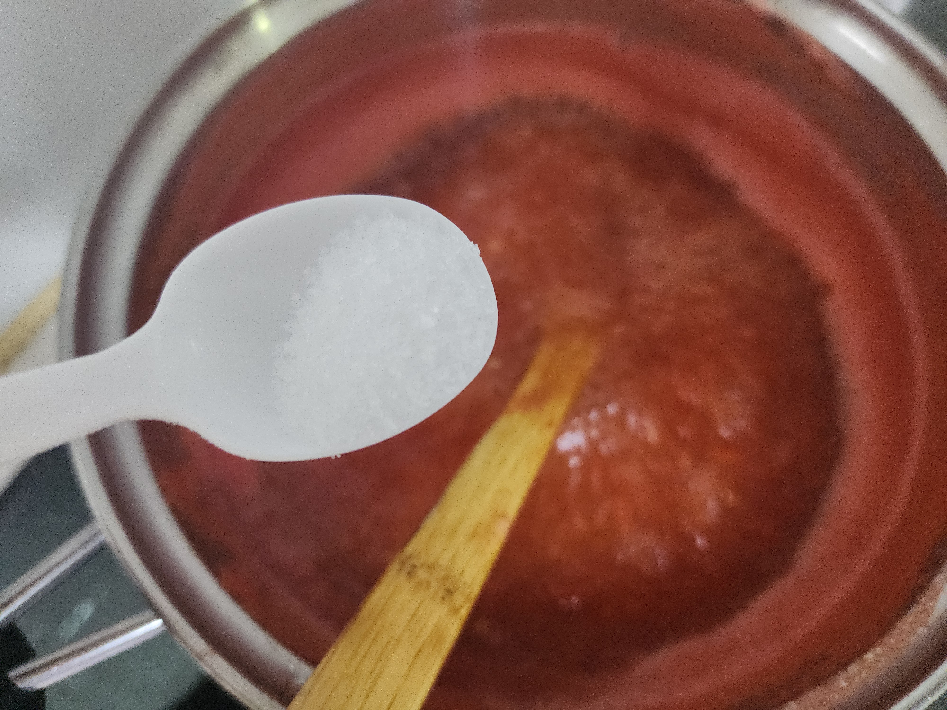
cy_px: 355
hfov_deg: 73.9
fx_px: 629
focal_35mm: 23
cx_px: 474
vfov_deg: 58.9
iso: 800
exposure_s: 1/60
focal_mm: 6.4
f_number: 1.8
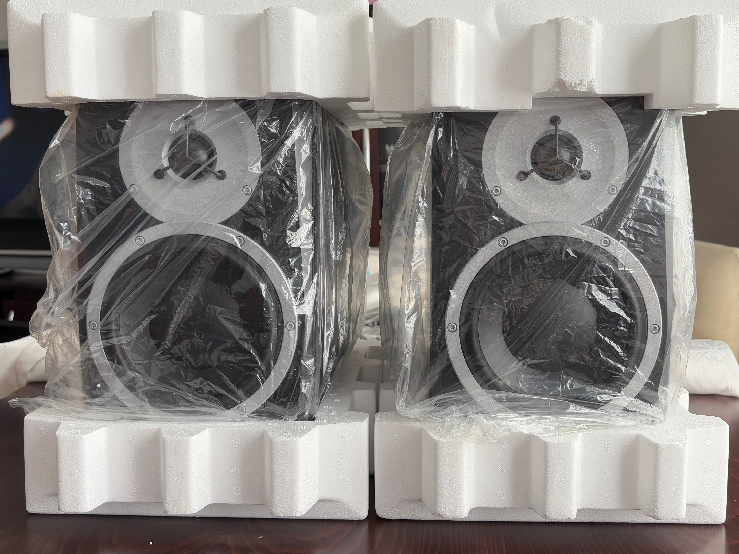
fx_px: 555
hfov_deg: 67.3
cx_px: 370
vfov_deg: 53.1
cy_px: 277
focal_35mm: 26
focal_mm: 5.96
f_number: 1.6
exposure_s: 1/122
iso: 64
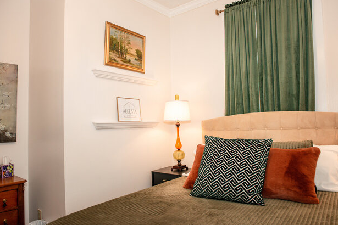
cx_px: 169
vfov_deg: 51.3
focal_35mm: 25
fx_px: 235
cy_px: 112
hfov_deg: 71.5
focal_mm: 24
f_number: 5
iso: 640
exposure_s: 1/80
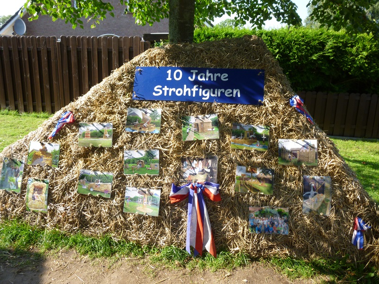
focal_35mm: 29
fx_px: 318
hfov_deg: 61.7
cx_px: 190
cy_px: 142
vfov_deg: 48.2
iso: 100
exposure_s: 1/200
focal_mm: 5.2
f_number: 3.3
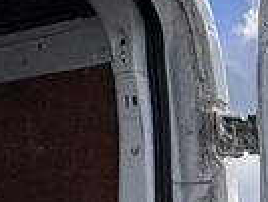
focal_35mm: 94
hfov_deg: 15.9
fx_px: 728
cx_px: 552
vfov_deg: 14.4
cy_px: 327
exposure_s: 1/1299
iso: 50
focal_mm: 2.22
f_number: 2.2
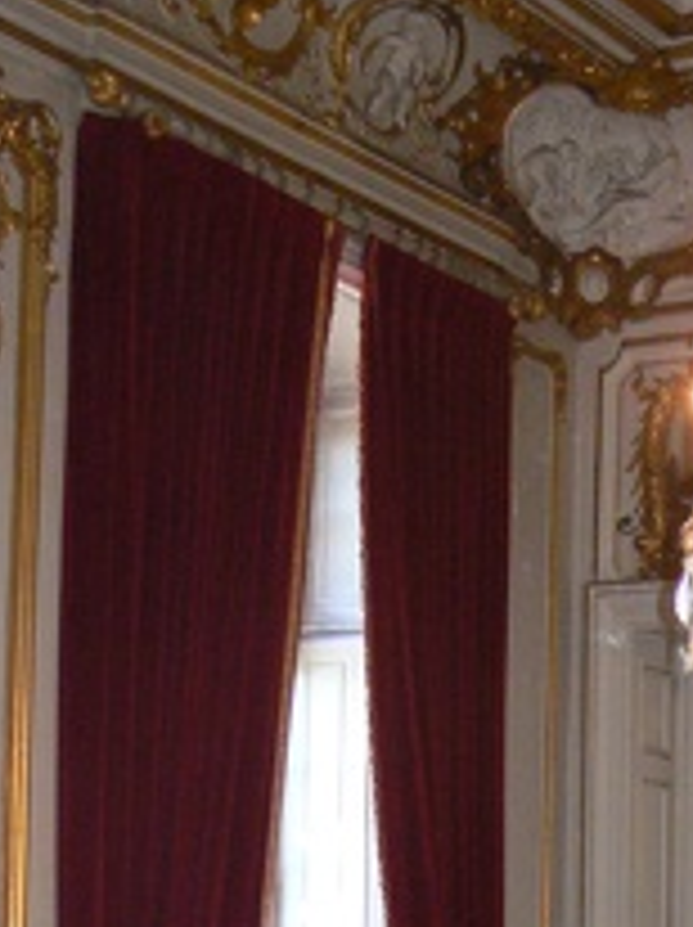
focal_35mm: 104
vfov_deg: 17.6
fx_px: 2782
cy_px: 1233
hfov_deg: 13.8
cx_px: 803
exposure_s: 1/30
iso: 200
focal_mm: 6
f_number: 2.8
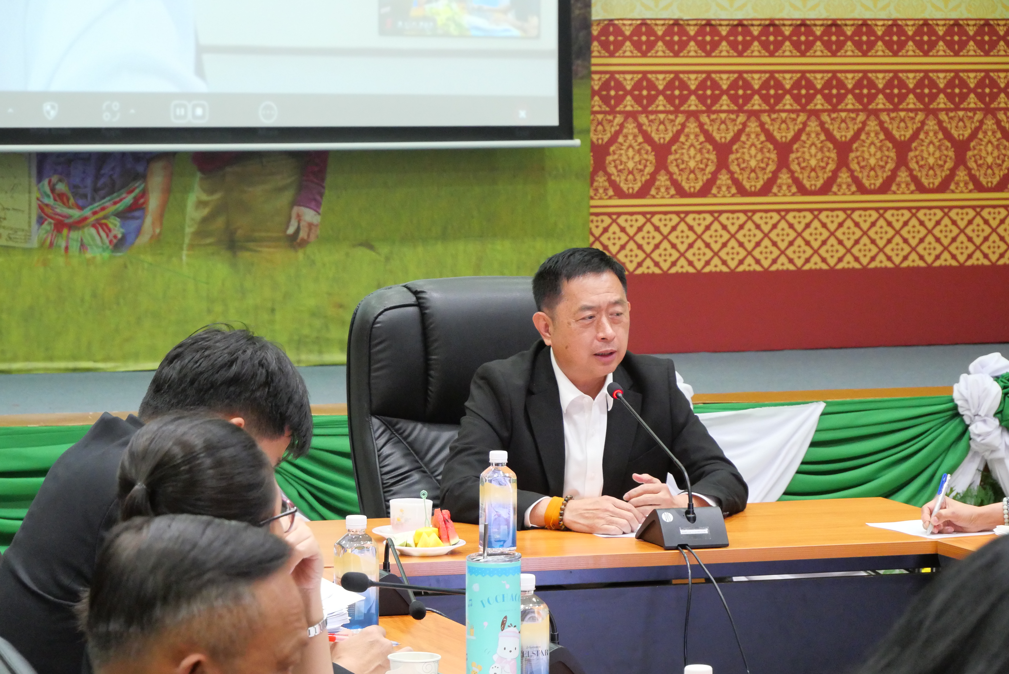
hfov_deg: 16.5
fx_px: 3477
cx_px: 504
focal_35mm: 124
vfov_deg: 11.1
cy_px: 337
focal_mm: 60
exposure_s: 1/40
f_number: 6.3
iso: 3200
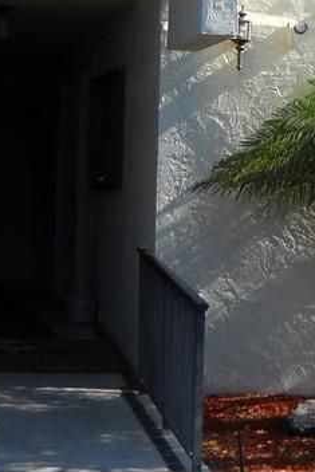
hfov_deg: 10.8
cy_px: 11
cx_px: 390
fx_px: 1626
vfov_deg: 16.2
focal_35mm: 124
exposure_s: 1/369
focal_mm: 6.72
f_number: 3.1
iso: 64
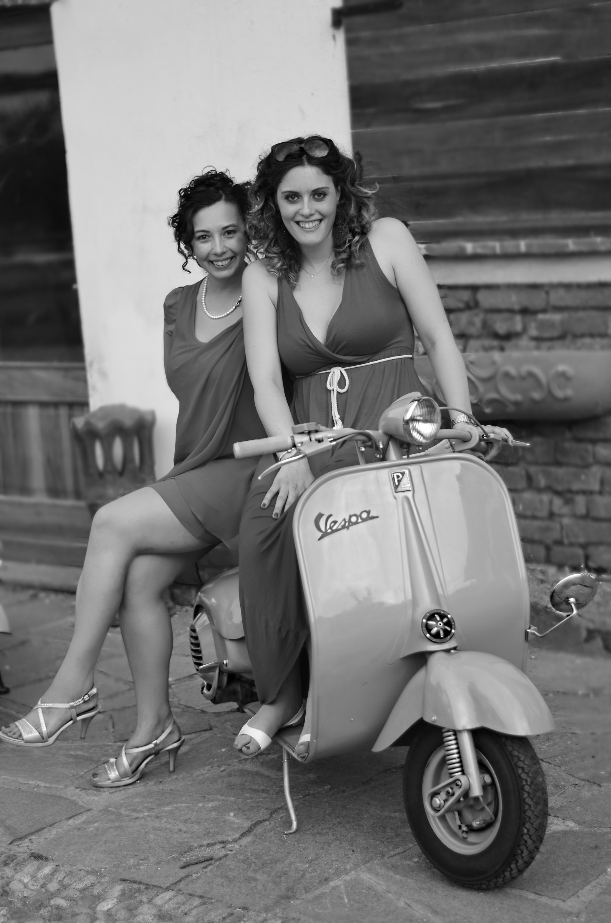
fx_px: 1918
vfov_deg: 27.0
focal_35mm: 75
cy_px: 462
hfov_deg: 18.1
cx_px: 306
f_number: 1.8
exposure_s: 1/640
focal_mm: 50
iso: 160
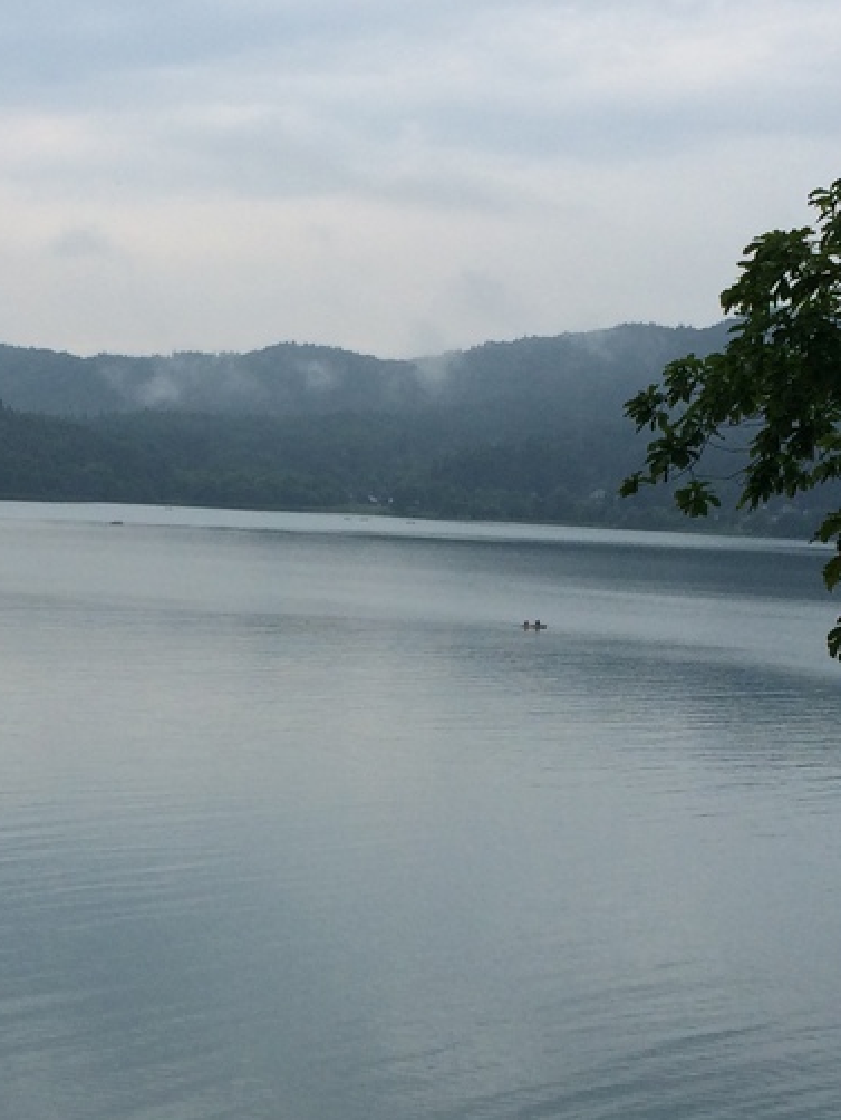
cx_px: 263
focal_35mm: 77
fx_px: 2492
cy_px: 711
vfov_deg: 25.2
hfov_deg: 19.1
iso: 32
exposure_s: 1/1368
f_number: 2.2
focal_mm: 4.15
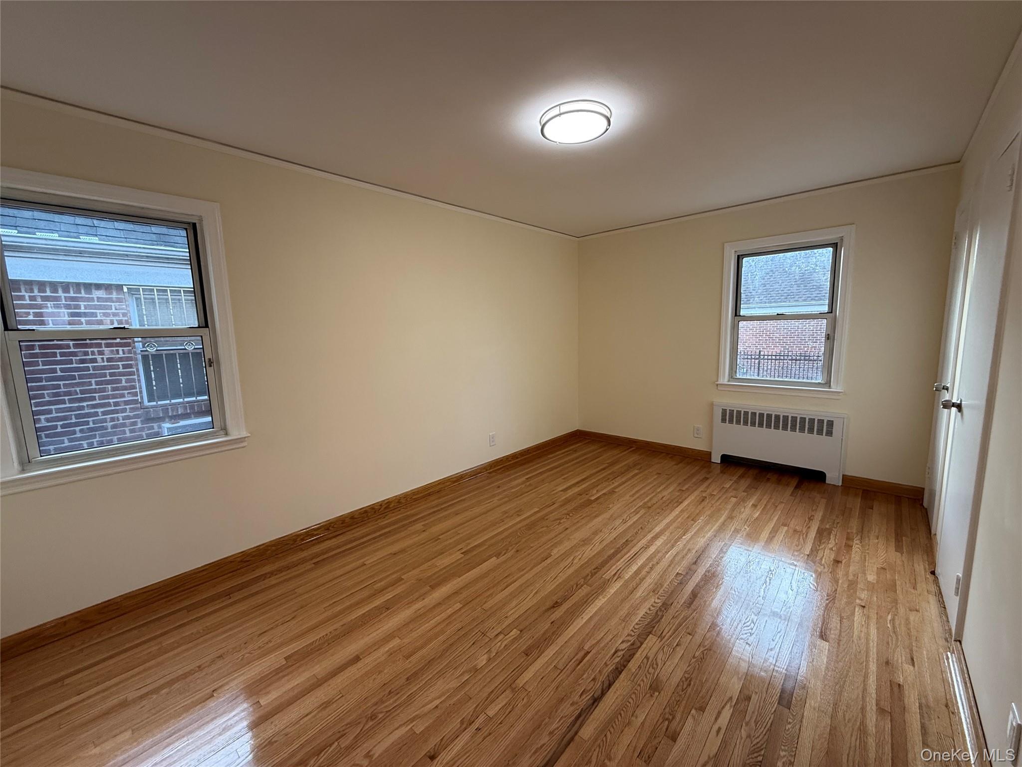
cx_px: 511
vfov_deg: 85.7
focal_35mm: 14
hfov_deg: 102.1
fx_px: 413
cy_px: 384
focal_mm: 2.22
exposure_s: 1/99
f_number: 2.2
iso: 100
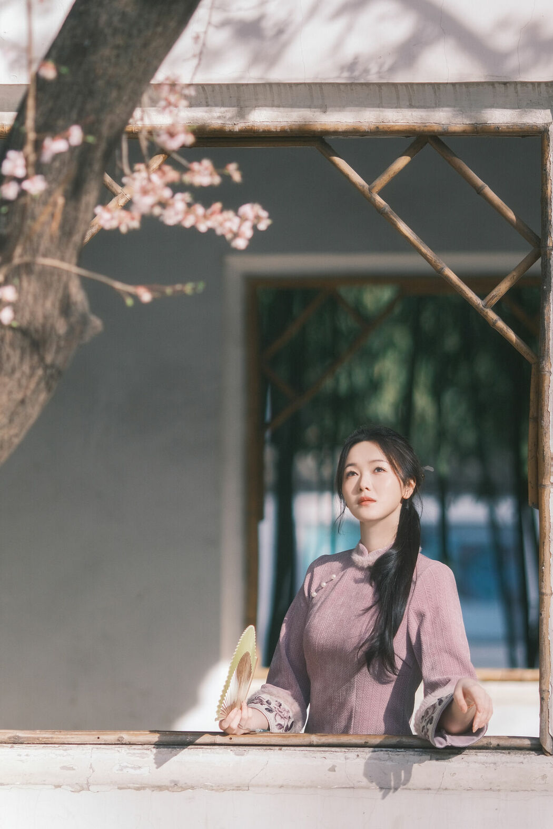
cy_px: 414
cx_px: 276
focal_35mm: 203
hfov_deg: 6.8
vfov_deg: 10.1
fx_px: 4677
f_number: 2
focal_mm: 135
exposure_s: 1/5800
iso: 800
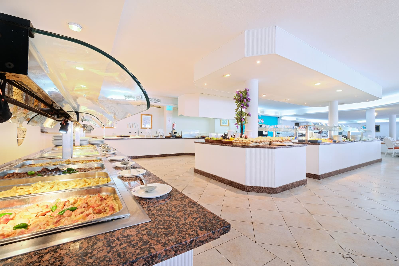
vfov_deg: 77.3
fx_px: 166
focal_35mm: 15
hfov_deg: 100.4
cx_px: 200
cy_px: 133
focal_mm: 10
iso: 800
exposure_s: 1/3
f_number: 13
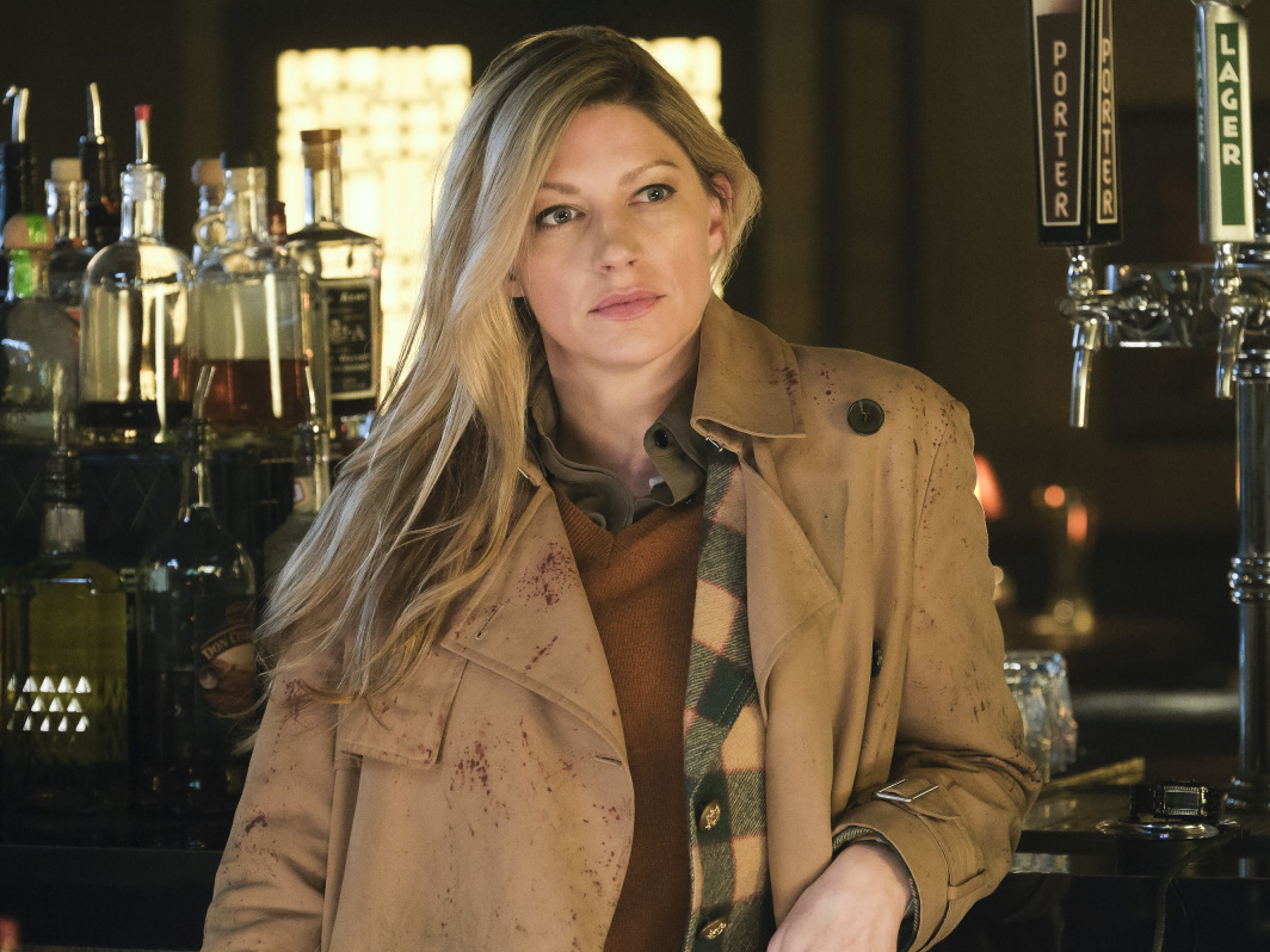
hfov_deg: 12.8
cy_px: 476
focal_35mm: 154
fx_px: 5650
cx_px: 593
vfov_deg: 9.6
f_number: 4
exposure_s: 1/100
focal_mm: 94.5
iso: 4000
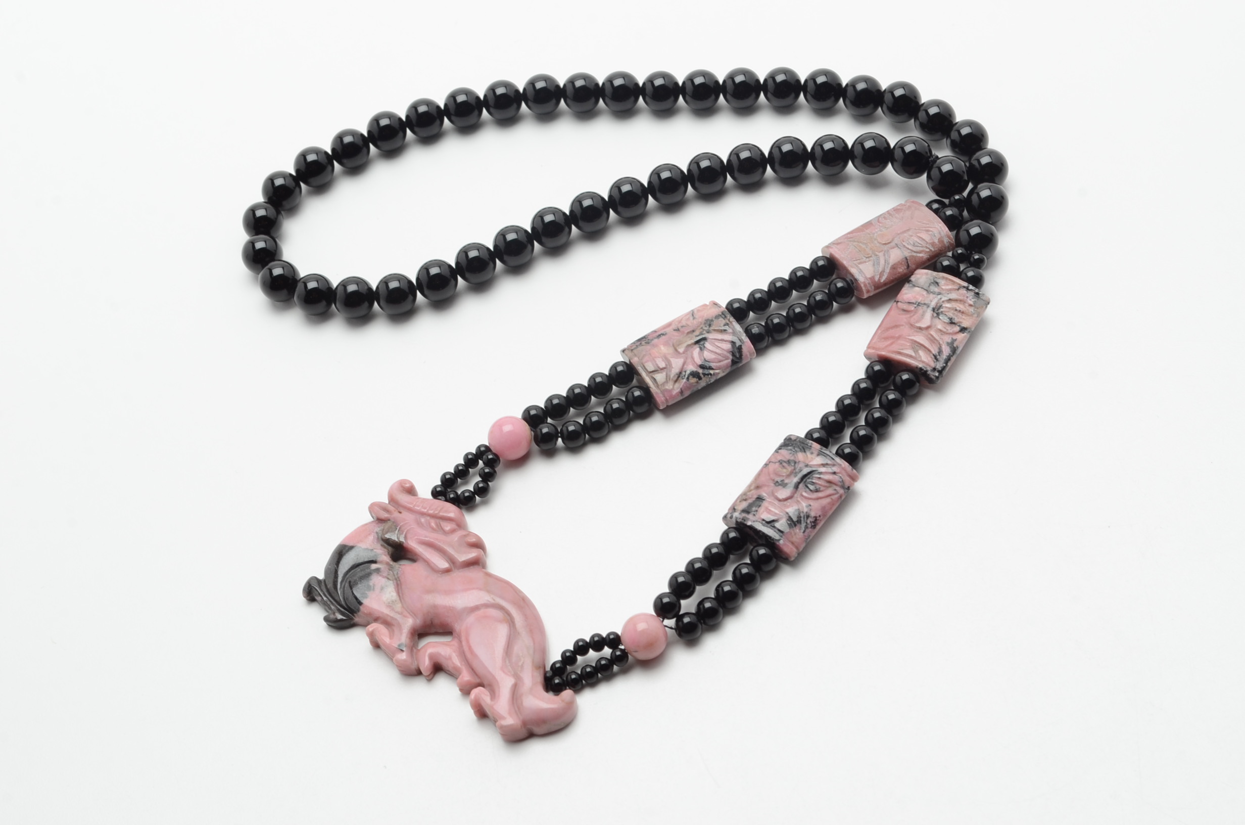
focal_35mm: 72
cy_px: 412
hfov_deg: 28.1
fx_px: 2485
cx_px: 622
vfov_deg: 18.8
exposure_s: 1/125
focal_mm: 48
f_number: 14
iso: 200
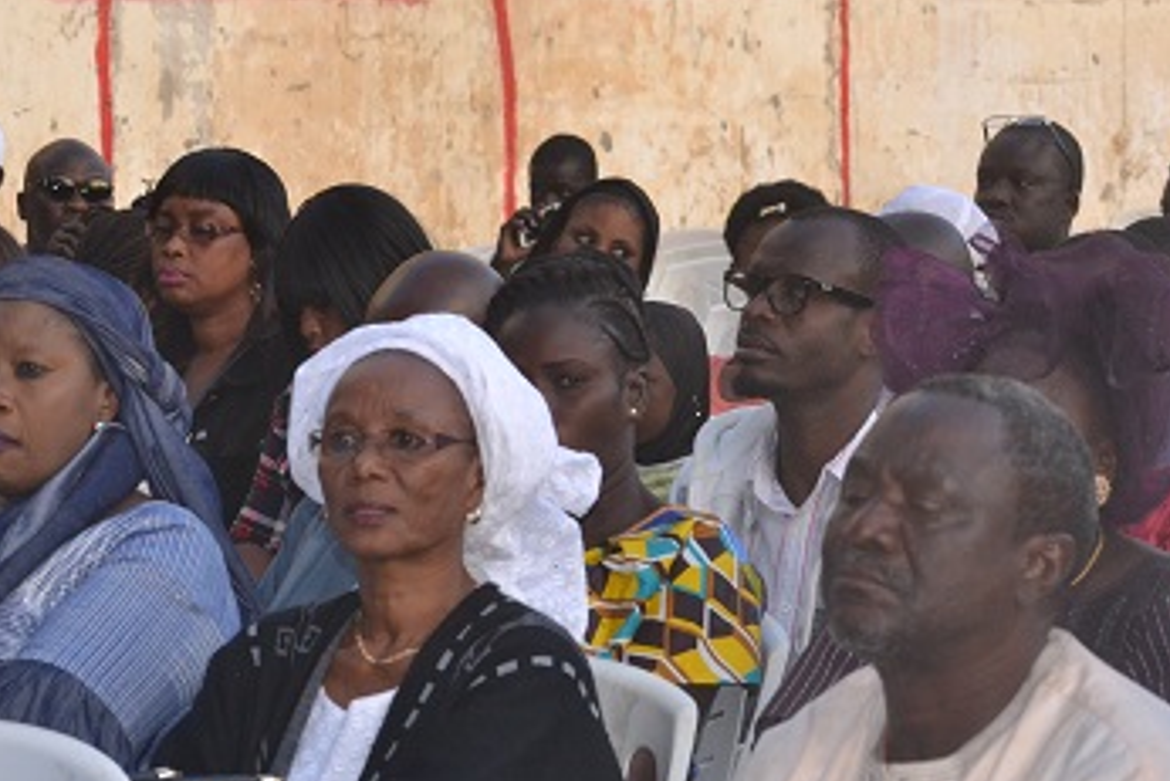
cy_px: 262
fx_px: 5820
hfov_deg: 11.5
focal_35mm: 179
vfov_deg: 7.7
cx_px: 287
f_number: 8
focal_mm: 68
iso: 800
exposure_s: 1/200
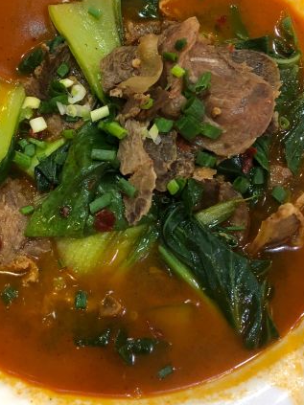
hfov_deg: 30.2
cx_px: 125
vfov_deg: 39.6
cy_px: 173
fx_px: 562
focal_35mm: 48
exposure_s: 1/14
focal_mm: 3.99
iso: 100
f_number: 1.8
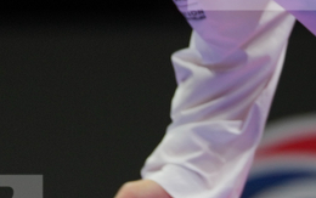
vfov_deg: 1.1
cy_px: -75
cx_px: 598
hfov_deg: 1.7
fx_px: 10800
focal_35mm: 1253
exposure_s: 1/1000
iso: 400
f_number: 2.8
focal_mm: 200
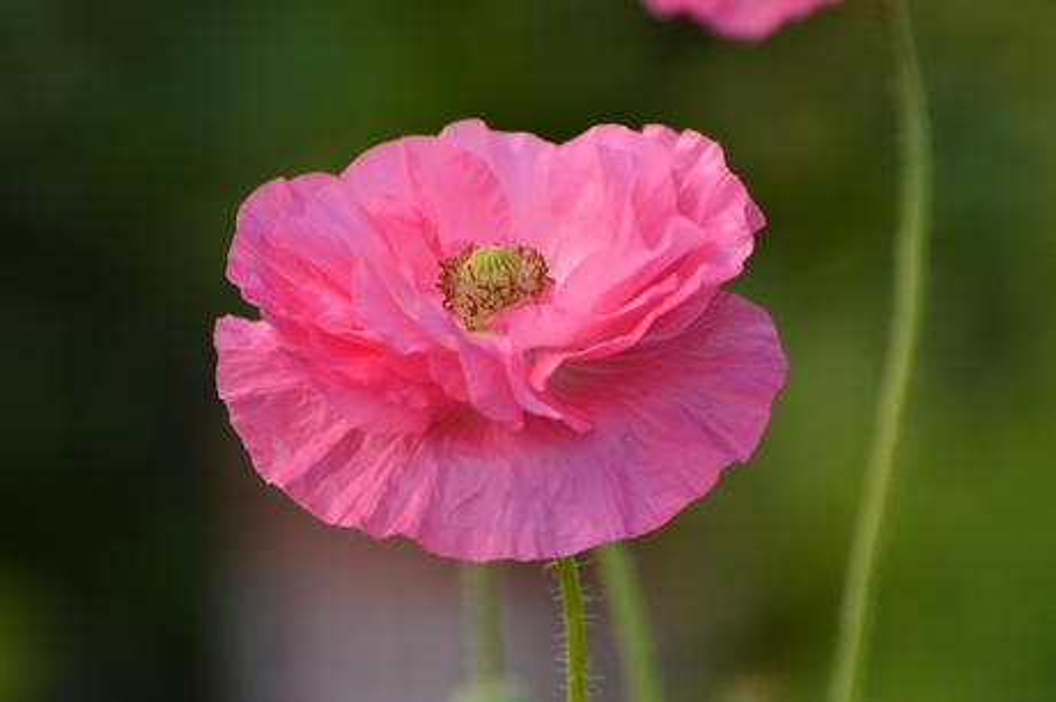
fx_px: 13190
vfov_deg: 3.1
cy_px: 351
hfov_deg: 4.6
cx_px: 528
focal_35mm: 450
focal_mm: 300
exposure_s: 1/500
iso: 400
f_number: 5.6
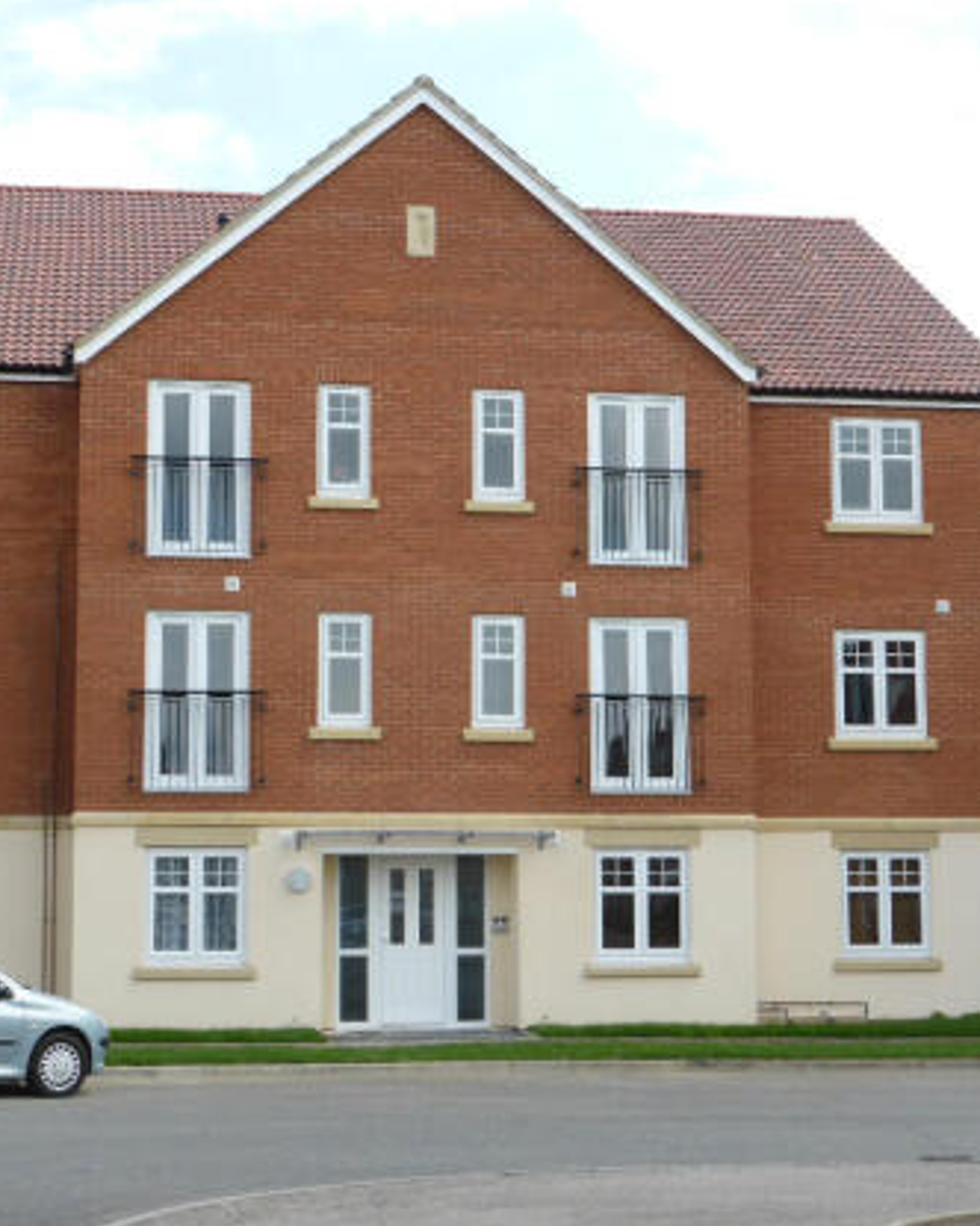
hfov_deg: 21.9
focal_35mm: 70
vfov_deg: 27.1
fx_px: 2538
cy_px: 601
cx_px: 515
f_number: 4.4
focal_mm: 9
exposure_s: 1/320
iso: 100
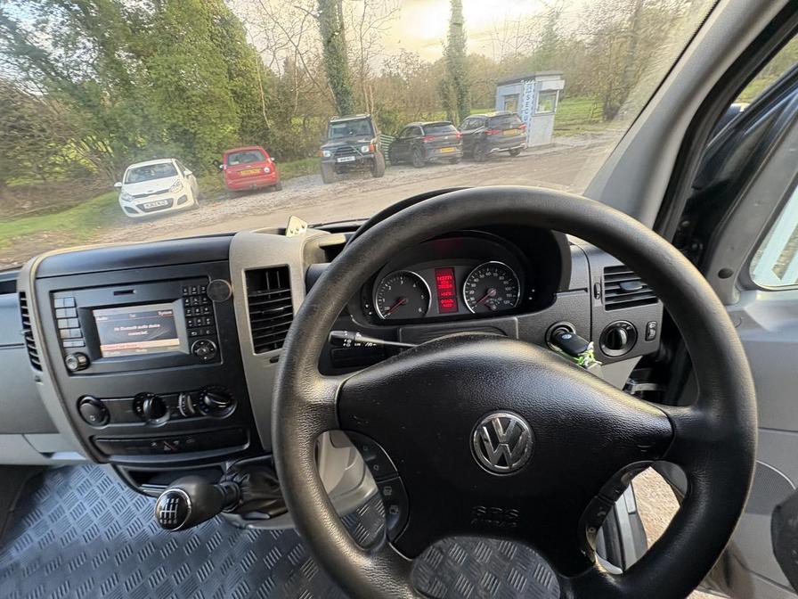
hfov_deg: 102.1
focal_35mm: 14
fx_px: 323
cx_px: 399
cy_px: 300
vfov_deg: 85.7
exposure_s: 1/84
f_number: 2.2
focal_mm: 2.22
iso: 200
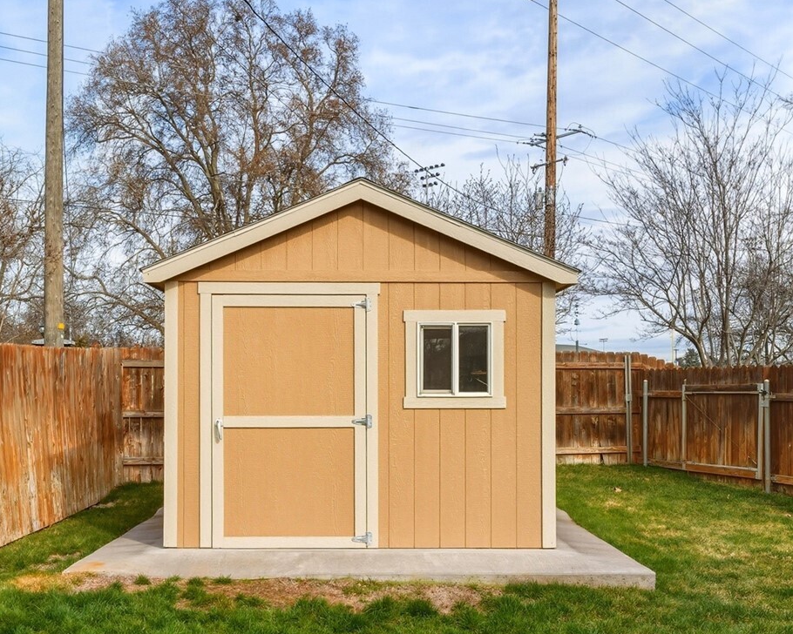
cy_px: 407
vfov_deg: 35.4
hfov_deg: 43.8
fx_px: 986
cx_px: 362
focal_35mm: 42
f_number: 9
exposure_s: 1/6400
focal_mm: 24
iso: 400
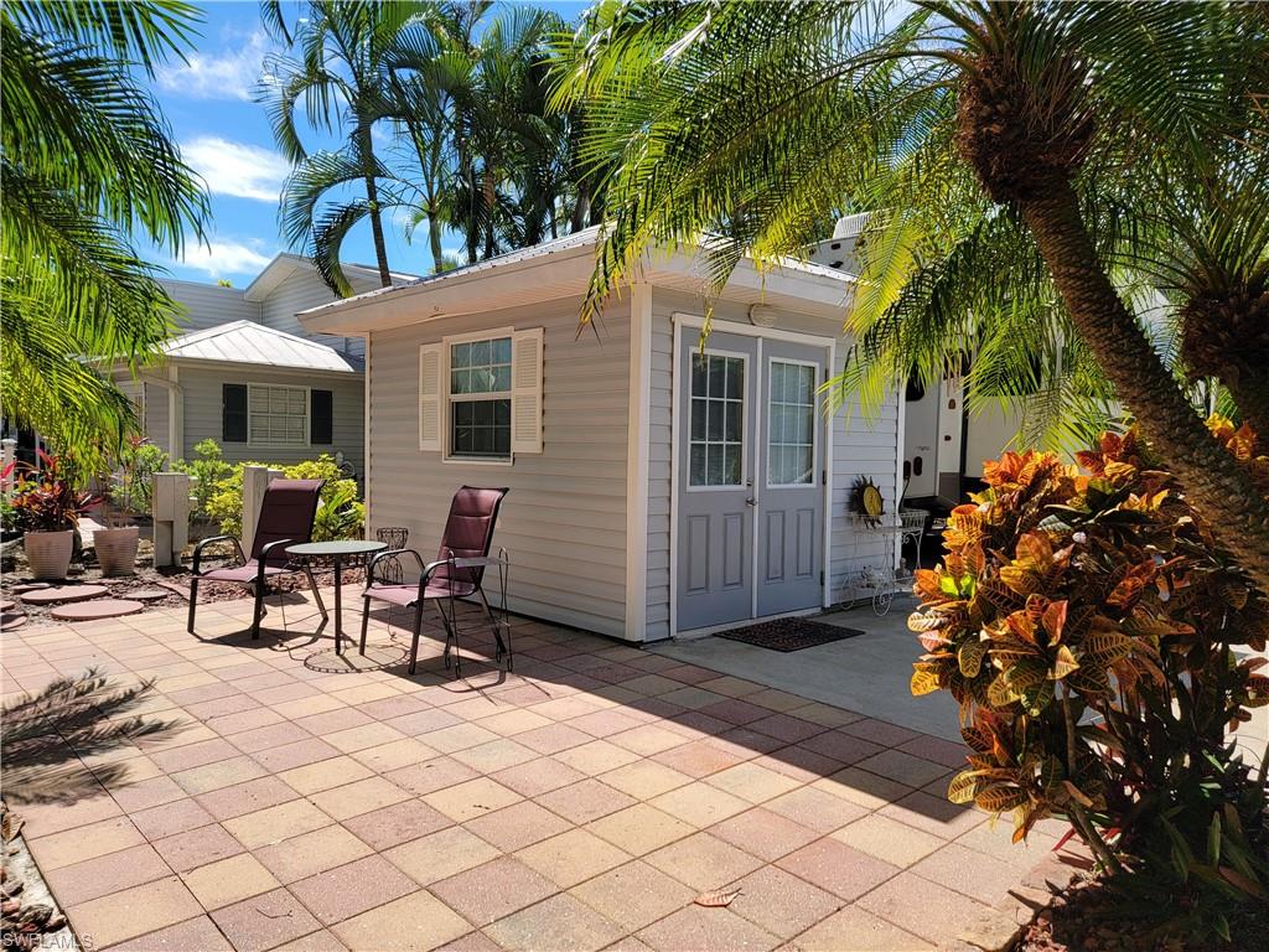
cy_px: 476
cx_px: 634
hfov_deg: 71.6
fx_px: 880
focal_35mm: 24
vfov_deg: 56.8
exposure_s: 1/750
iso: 16
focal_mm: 6.7
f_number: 1.8
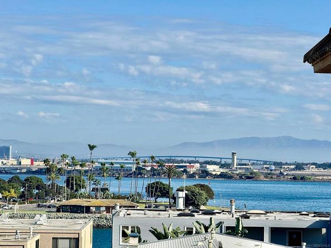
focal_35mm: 120
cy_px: 124
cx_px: 166
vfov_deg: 12.3
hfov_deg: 16.4
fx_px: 1147
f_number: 2.8
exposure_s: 1/1650
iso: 50
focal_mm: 15.66
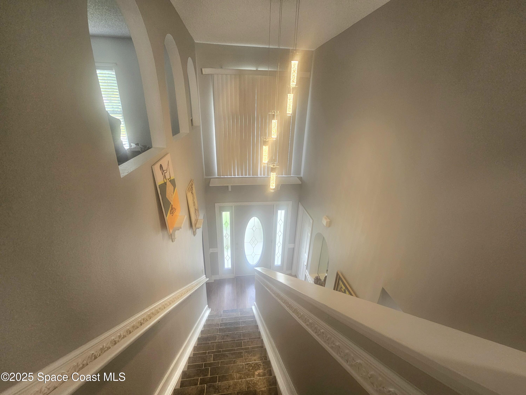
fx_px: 198
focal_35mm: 13
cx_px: 263
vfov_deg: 89.9
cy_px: 198
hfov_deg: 106.2
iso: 200
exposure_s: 1/60.2
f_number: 2.2
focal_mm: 2.2
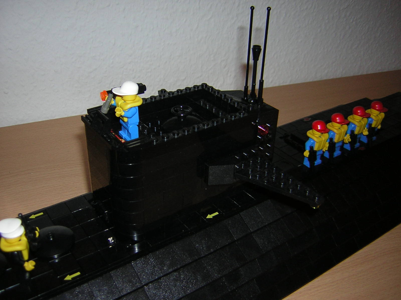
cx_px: 200
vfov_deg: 39.7
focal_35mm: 36
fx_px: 417
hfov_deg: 51.4
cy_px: 150
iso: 50
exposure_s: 1/60.1
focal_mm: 4.7
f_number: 2.6
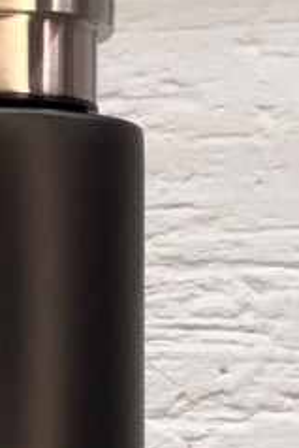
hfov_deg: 12.1
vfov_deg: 17.8
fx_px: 1393
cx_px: -8
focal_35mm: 112
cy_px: 444
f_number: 2.2
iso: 20
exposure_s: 1/123
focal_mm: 2.87
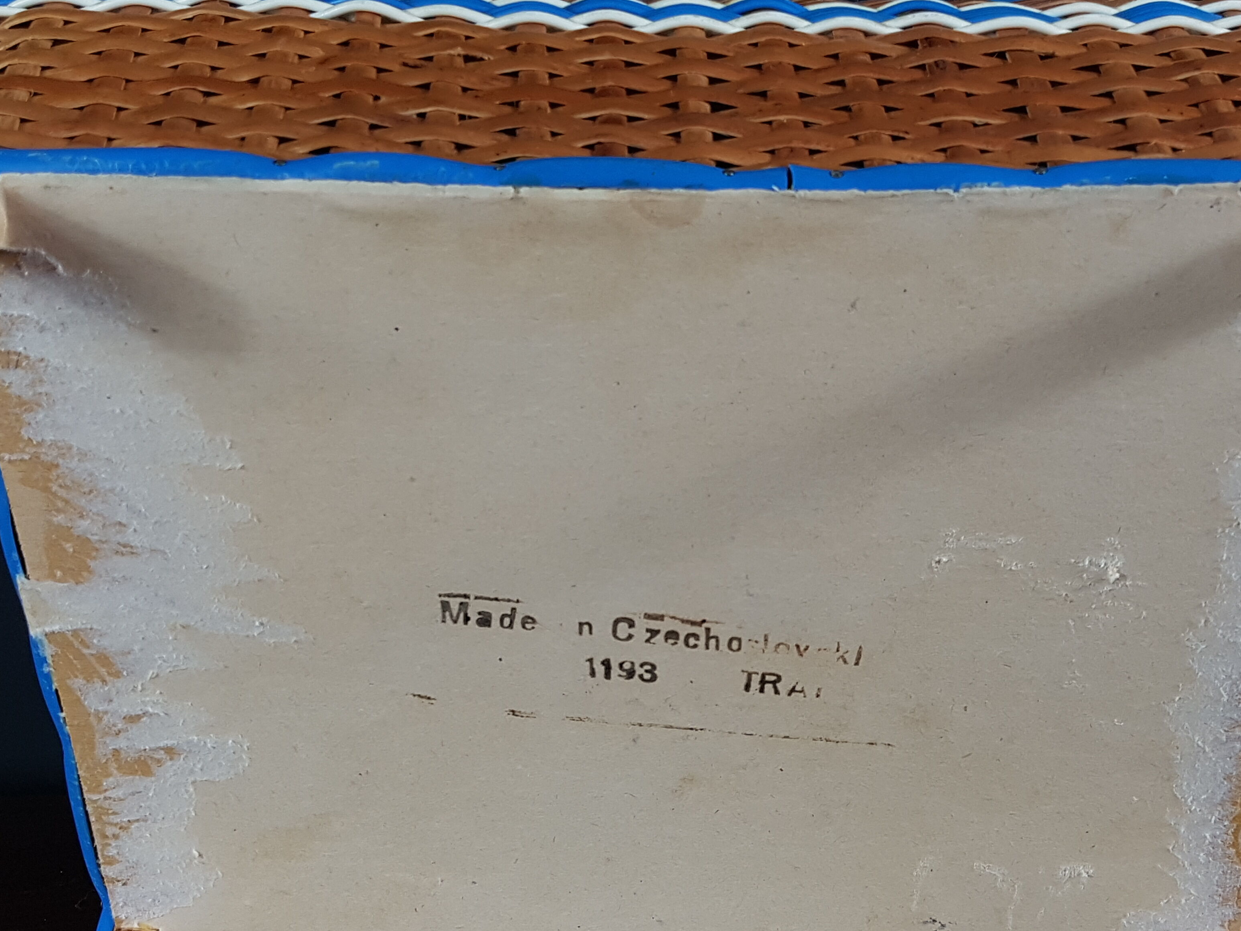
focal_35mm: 34
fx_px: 1219
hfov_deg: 53.7
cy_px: 529
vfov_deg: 41.7
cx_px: 714
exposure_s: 1/50
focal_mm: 4.2
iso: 80
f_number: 1.7
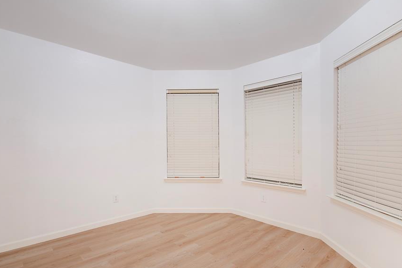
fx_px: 201
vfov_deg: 67.3
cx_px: 197
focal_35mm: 18
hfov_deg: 90.0
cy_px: 141
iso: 100
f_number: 11
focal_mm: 10
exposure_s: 1
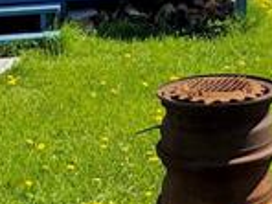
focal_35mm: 97
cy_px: -121
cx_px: 305
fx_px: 762
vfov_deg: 14.1
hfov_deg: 19.3
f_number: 2.2
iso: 50
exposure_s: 1/2674
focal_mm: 2.22
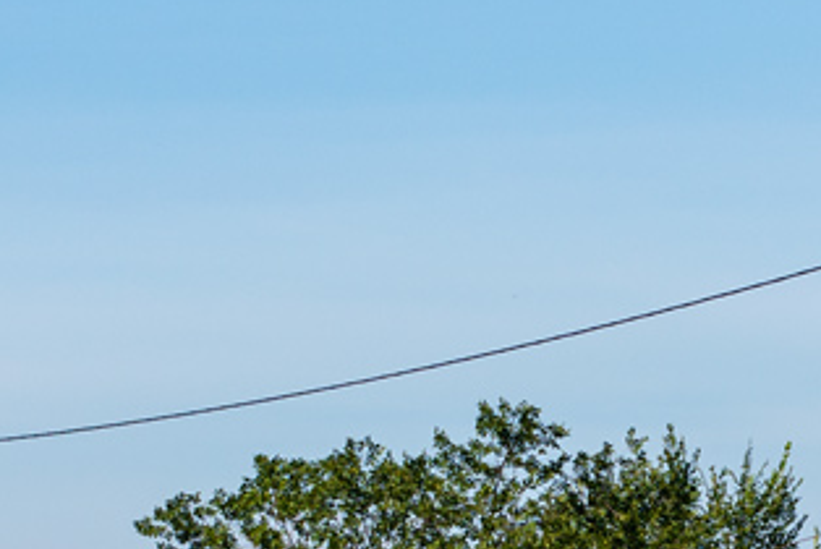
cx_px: 680
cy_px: 759
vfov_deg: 7.1
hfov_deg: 10.7
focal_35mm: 191
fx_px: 4360
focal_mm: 50
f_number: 4.5
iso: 125
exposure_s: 1/1250
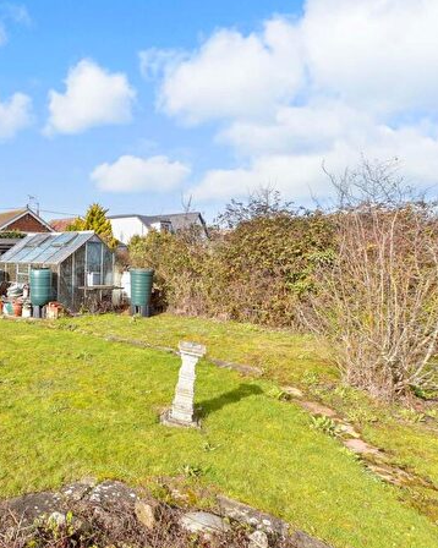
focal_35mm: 22
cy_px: 265
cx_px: 32
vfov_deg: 75.0
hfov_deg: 53.8
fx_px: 357
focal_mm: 10
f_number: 6.3
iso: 160
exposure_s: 1/200
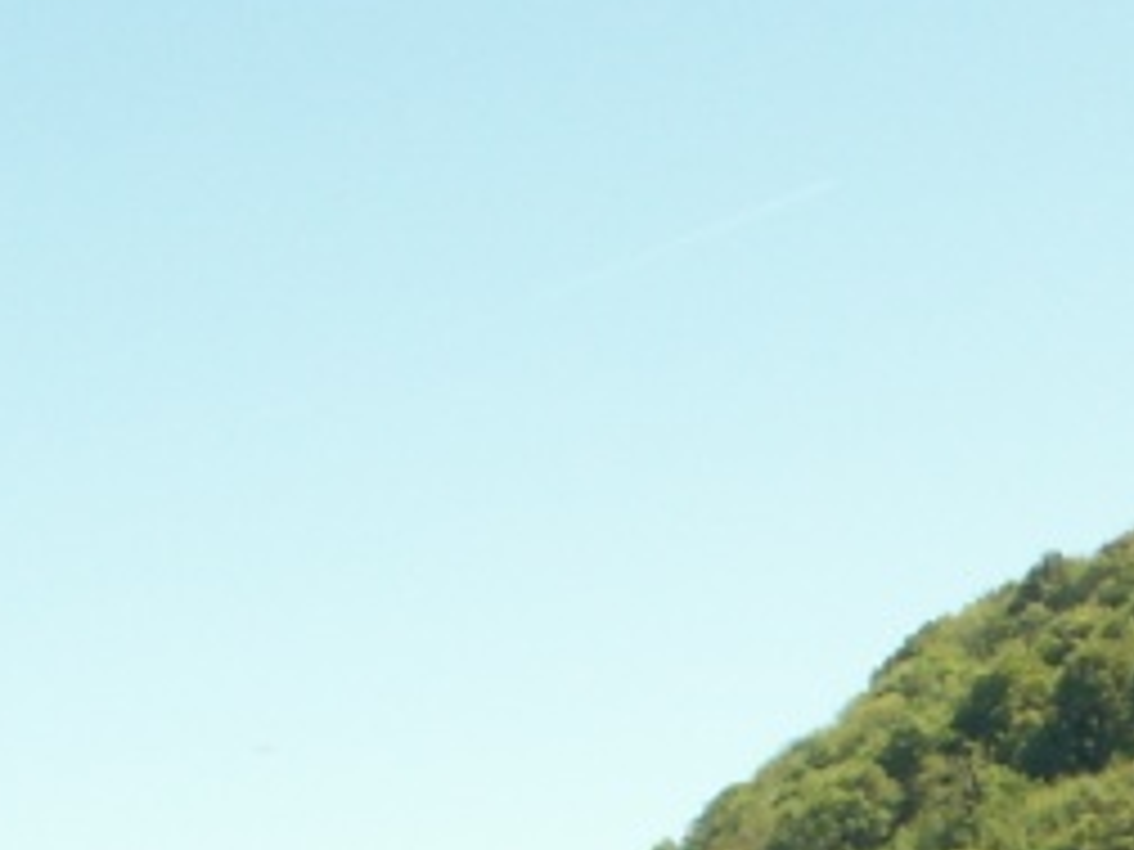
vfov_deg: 10.3
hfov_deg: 13.4
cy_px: 1070
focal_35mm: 142
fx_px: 4652
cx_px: 1458
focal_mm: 5.86
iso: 50
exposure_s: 1/125
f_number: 5.6
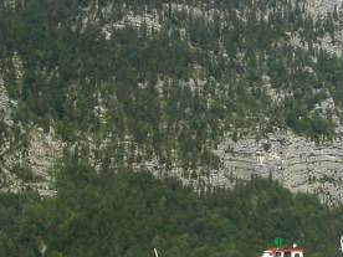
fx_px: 1090
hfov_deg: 17.6
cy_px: 134
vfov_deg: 13.5
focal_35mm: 110
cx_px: 316
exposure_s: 1/304
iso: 100
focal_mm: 7.85
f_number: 7.5
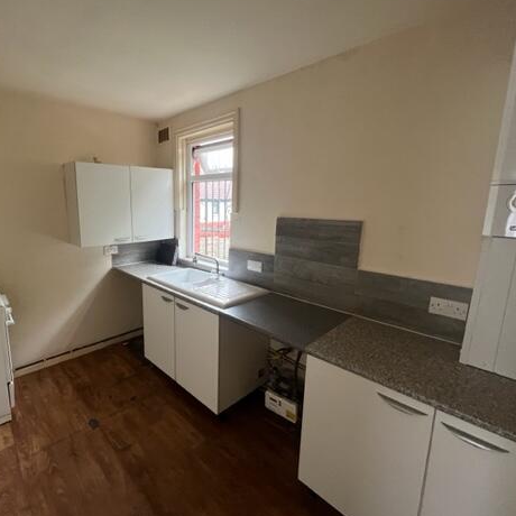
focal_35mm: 16
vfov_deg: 87.4
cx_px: 202
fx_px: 270
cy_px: 252
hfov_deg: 86.1
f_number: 1.8
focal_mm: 1.57
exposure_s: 1/99
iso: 160
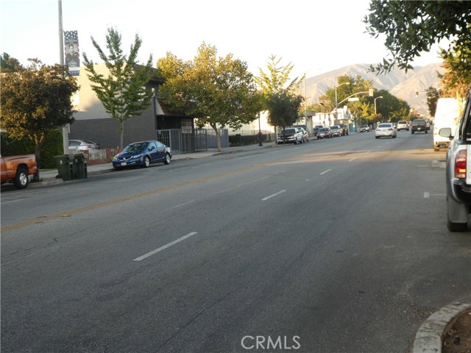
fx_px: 640
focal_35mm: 47
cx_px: 236
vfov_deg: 30.9
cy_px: 176
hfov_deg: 40.4
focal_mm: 8.4
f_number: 4
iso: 80
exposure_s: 1/60
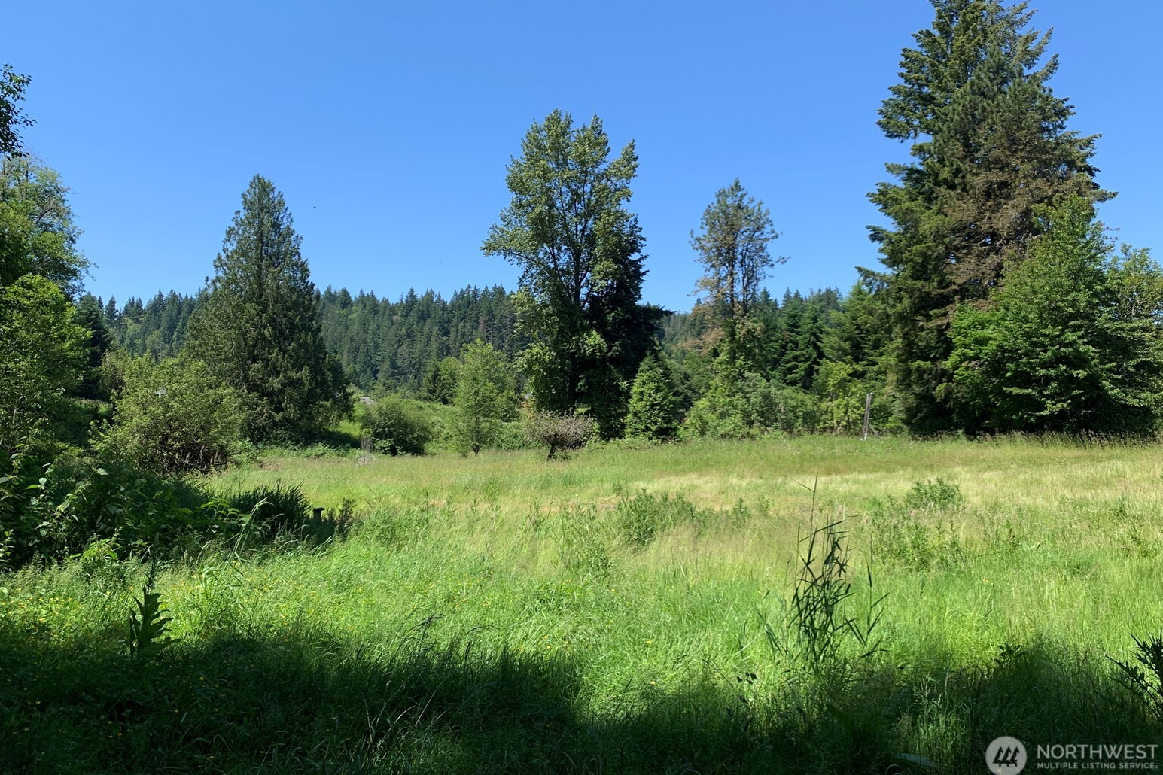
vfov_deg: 46.3
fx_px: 904
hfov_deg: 65.5
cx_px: 579
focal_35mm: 28
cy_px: 336
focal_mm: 4.25
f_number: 1.8
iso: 25
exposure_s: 1/1282
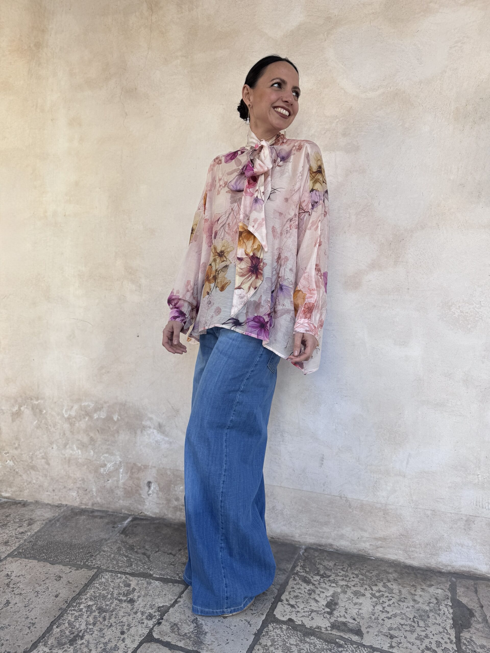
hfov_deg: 56.8
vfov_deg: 71.6
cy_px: 326
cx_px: 245
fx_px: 453
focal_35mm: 24
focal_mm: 6.76
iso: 80
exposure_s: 1/460
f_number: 1.78
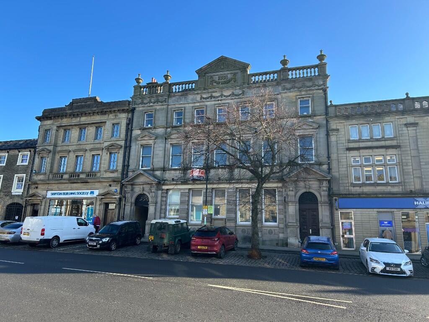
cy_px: 161
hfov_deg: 67.3
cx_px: 214
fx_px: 322
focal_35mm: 26
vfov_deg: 53.1
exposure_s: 1/949
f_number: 1.5
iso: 50
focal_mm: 5.7
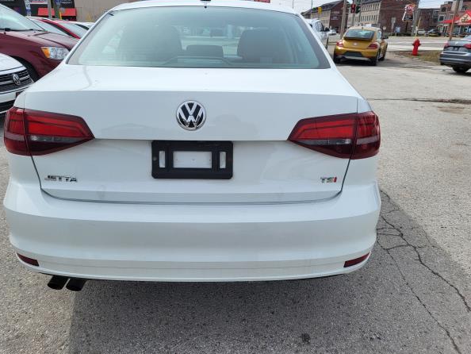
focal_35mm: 28
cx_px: 222
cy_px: 172
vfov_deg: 49.8
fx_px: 381
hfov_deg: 63.4
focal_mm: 5.4
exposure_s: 1/2820
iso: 40
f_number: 1.8
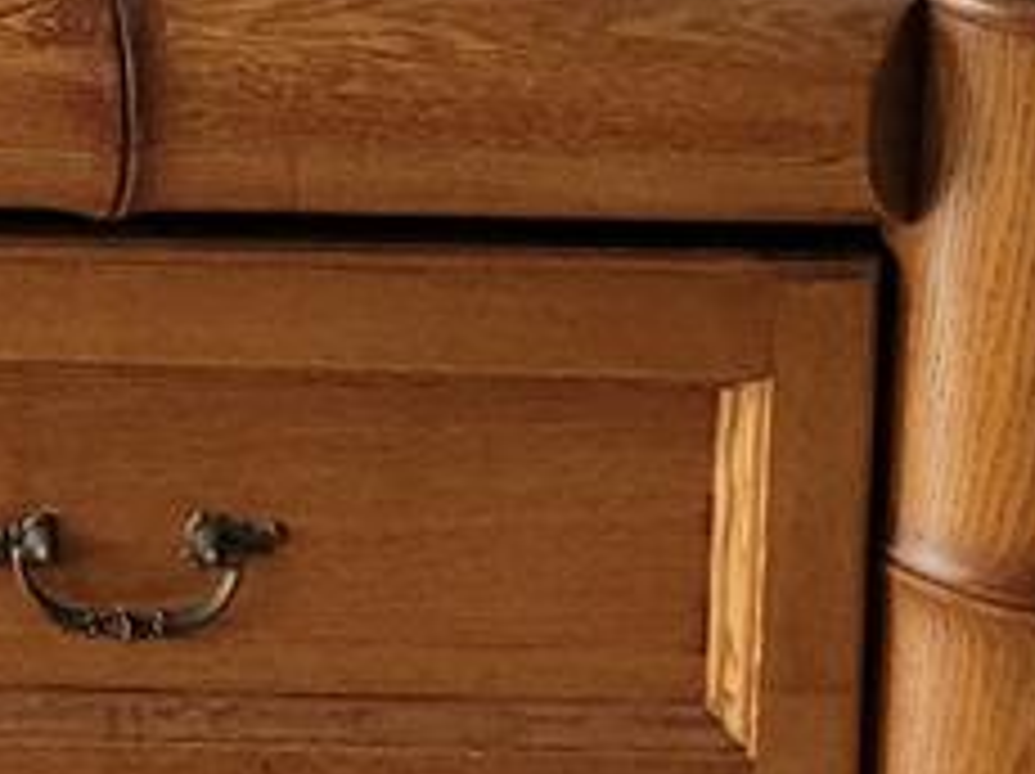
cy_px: -940
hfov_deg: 11.9
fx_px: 4331
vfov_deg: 9.3
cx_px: -1130
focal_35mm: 145
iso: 320
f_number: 1.8
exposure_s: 1/100
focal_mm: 5
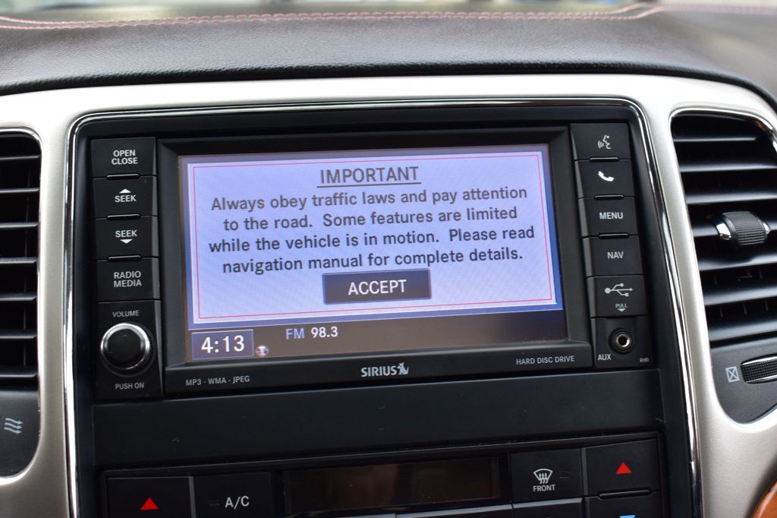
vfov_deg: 28.1
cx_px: 388
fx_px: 1036
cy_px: 259
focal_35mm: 48
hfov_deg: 41.1
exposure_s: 1/20
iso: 400
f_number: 6.3
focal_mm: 32
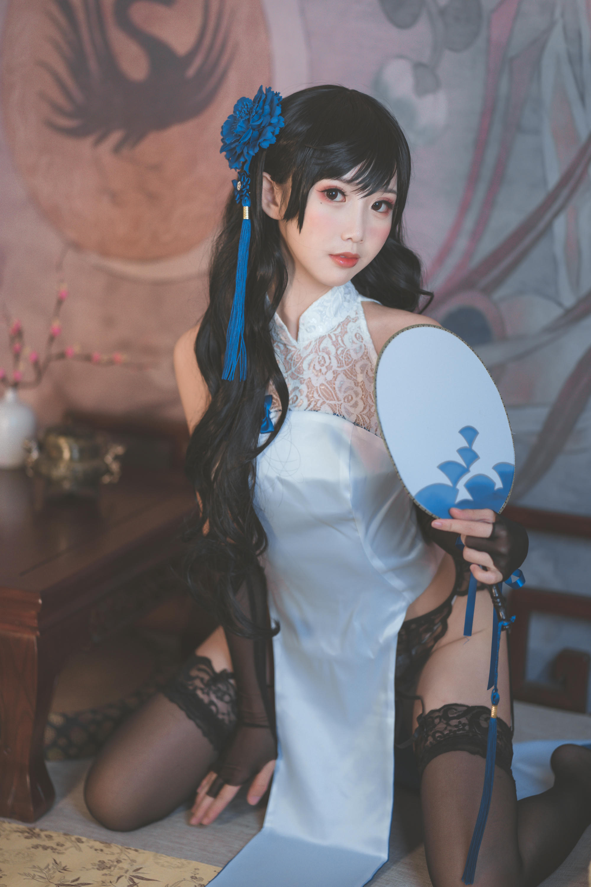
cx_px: 296
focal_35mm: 85
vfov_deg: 23.9
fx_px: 2093
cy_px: 444
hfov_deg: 16.1
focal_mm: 85
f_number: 1.8
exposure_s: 1/80
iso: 250
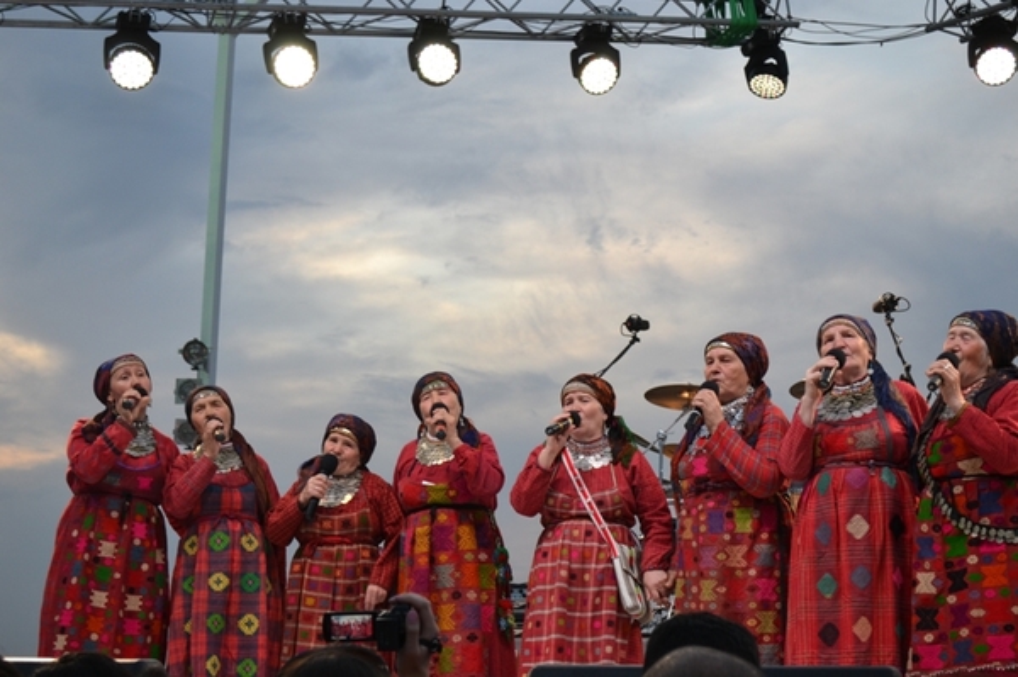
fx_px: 1526
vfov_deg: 25.0
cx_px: 509
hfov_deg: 36.9
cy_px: 338
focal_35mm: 54
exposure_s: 1/125
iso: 400
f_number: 5.3
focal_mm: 36
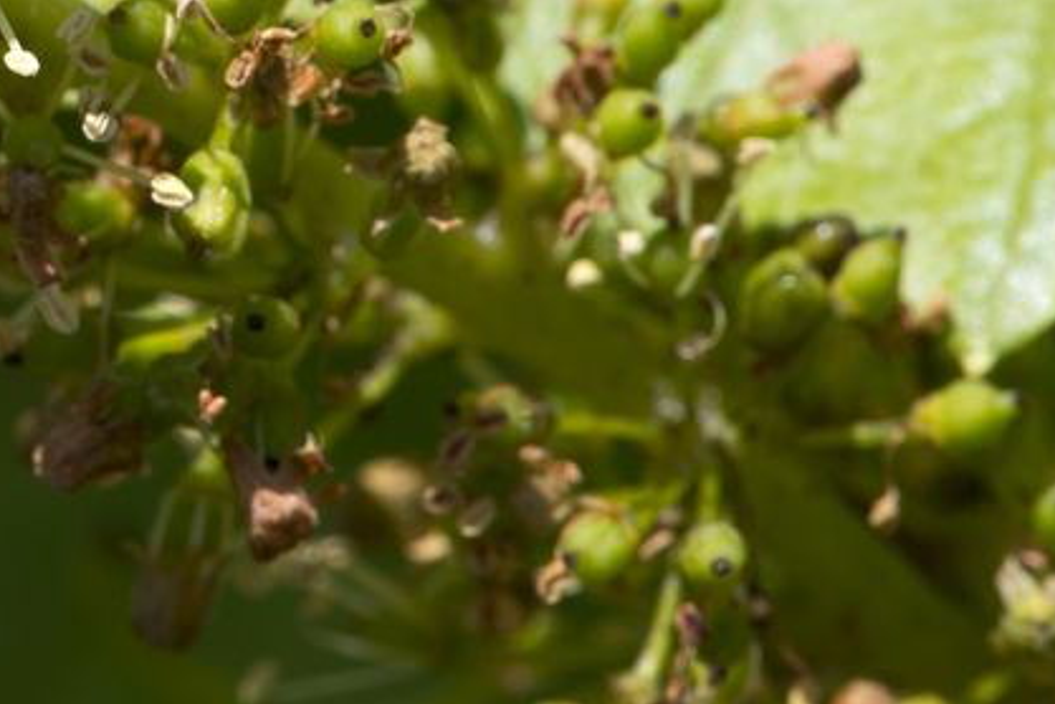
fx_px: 9436
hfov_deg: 6.4
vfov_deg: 4.3
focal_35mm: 322
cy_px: -157
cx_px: -192
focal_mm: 105
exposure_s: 1/125
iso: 360
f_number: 16
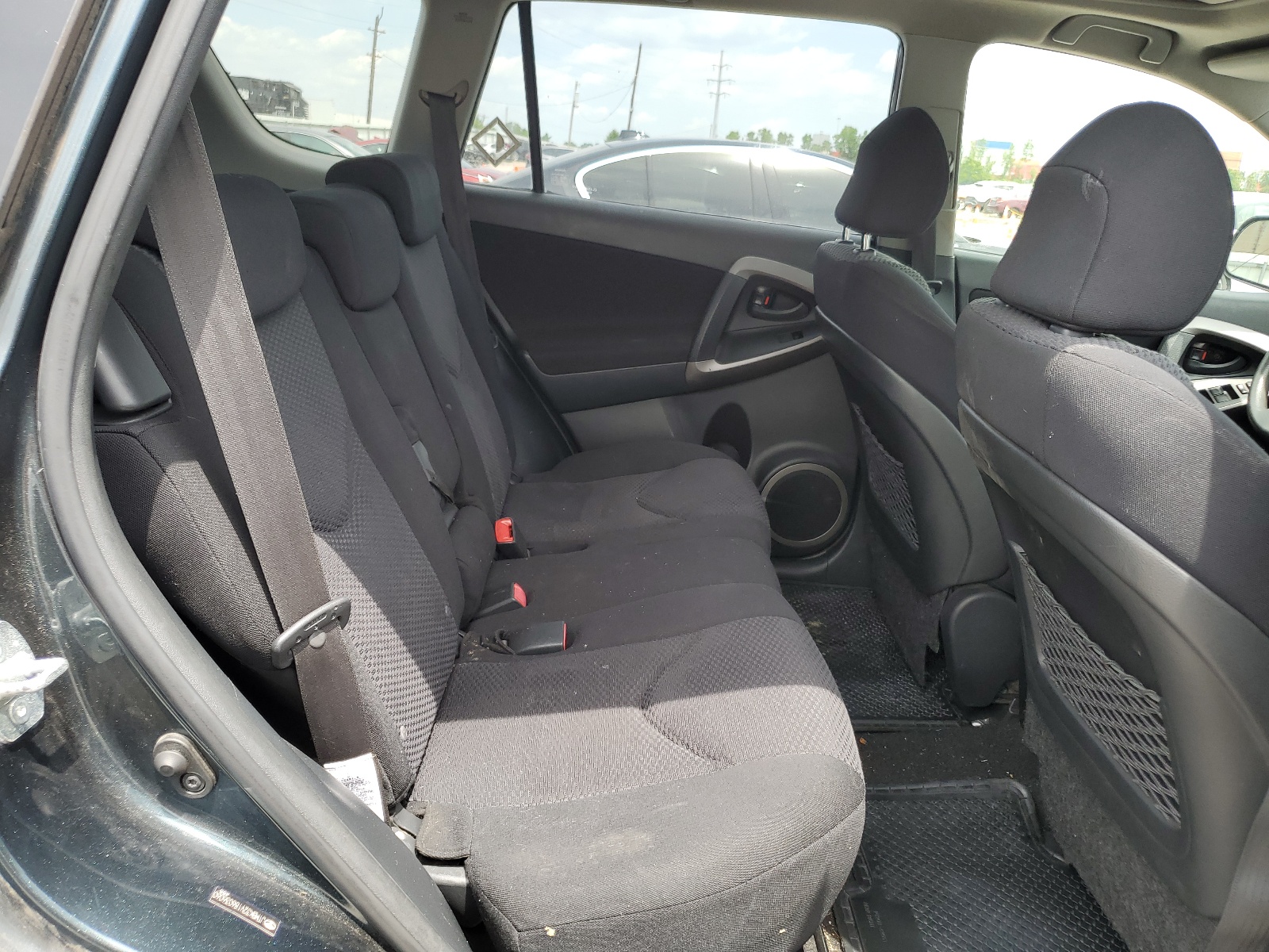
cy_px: 476
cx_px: 634
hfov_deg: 67.3
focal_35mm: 26
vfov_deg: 53.1
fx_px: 953
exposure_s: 1/345
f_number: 1.5
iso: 50
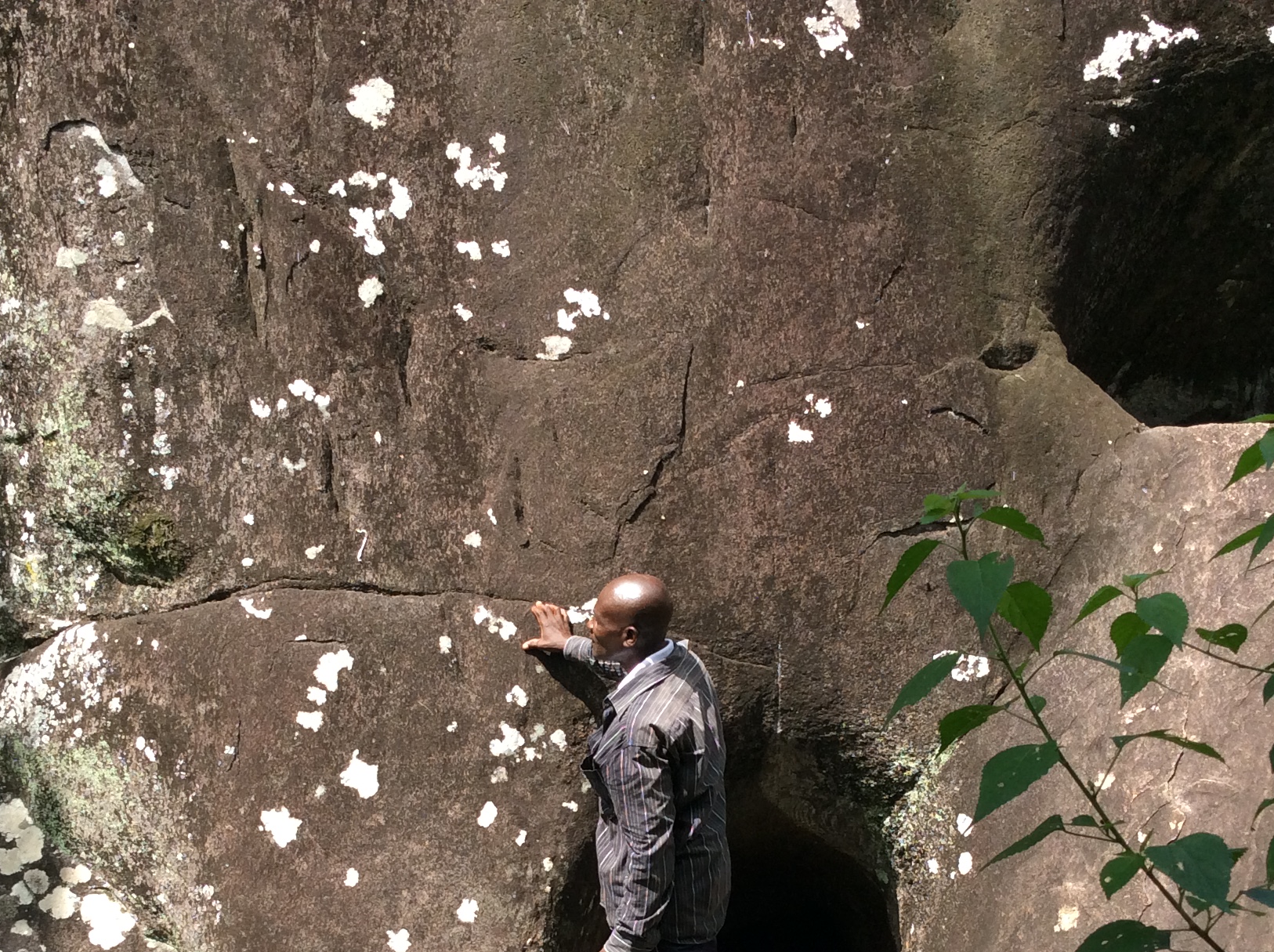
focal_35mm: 51
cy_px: 757
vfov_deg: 27.9
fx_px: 1875
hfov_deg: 37.5
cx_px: 583
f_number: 2.4
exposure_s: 1/510
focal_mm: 3.3
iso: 32
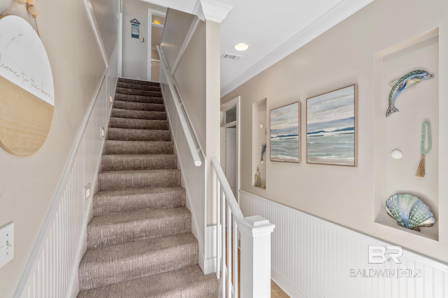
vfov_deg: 73.7
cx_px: 224
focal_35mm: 16
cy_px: 149
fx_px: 199
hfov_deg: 96.7
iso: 500
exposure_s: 1/30
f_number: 8
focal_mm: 16
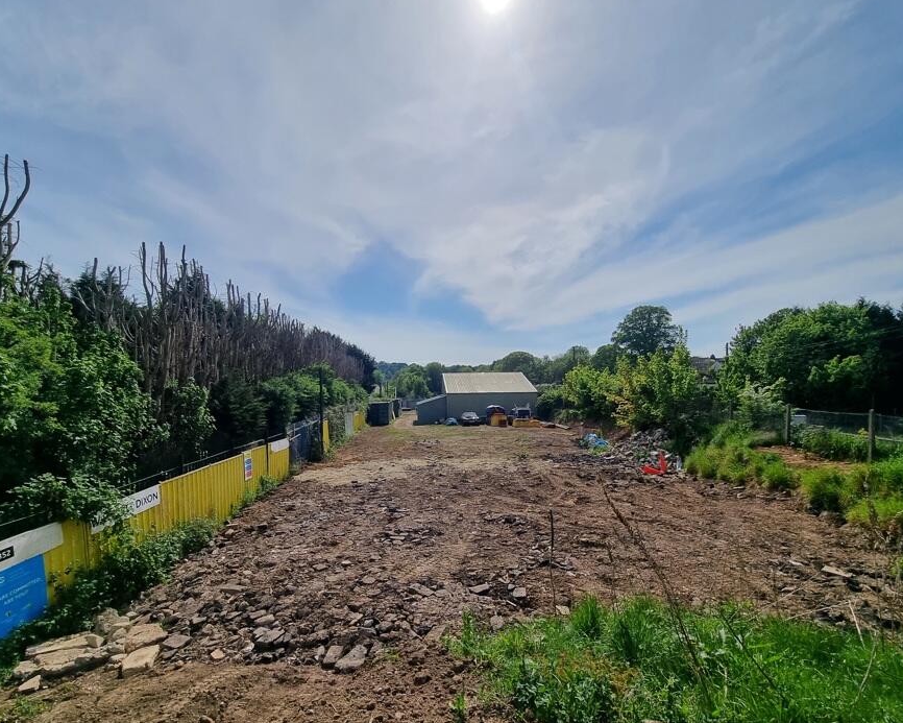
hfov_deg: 96.8
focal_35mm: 15
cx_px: 445
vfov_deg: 83.9
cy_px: 391
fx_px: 401
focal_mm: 2.2
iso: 50
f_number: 2.2
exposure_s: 1/5072
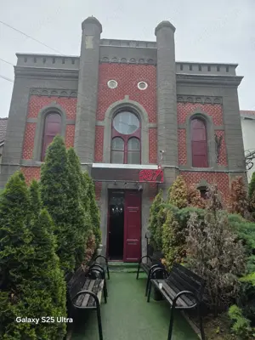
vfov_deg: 73.9
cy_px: 170
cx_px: 128
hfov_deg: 58.9
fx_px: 226
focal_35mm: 23
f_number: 1.7
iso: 80
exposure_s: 1/3264
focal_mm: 6.3
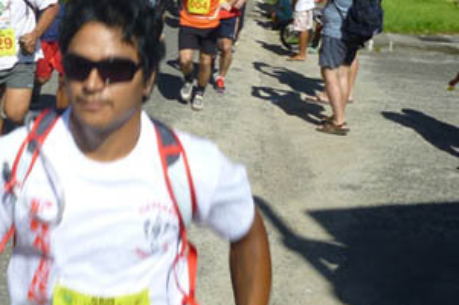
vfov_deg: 21.6
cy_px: 59
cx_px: 56
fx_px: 790
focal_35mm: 62
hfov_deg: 31.1
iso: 100
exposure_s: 1/160
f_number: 9
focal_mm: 5
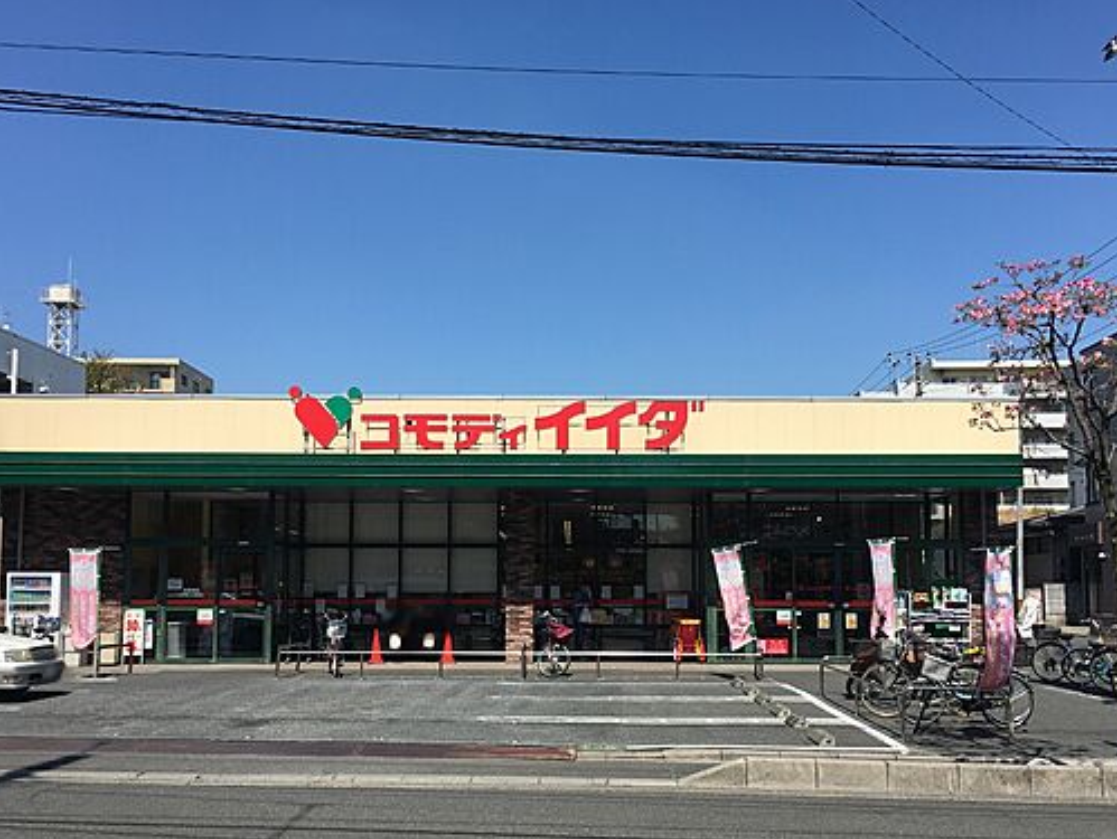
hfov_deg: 51.3
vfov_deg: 39.5
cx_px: 575
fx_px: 1162
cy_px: 502
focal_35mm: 36
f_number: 2.2
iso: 25
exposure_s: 1/1832
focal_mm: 4.15
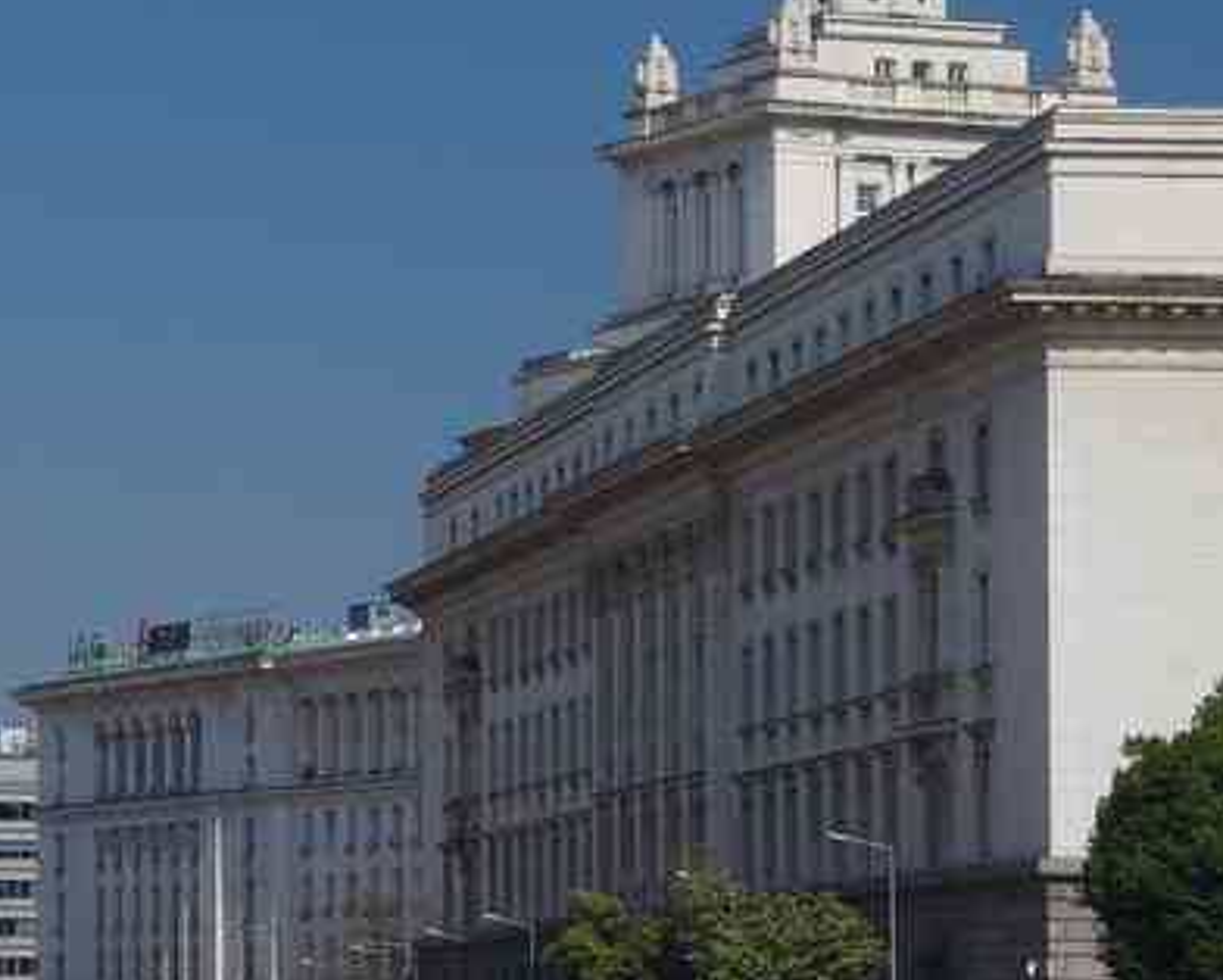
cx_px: 304
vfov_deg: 7.8
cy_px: 484
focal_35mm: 197
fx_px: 7141
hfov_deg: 9.8
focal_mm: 55
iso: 200
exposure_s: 1/160
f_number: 11
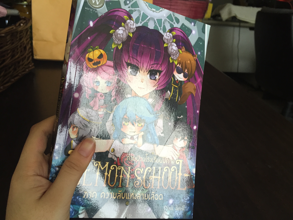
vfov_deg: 48.2
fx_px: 245
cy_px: 110
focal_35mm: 29
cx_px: 146
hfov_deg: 61.7
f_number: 2.2
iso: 50
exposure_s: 1/33
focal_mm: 4.15
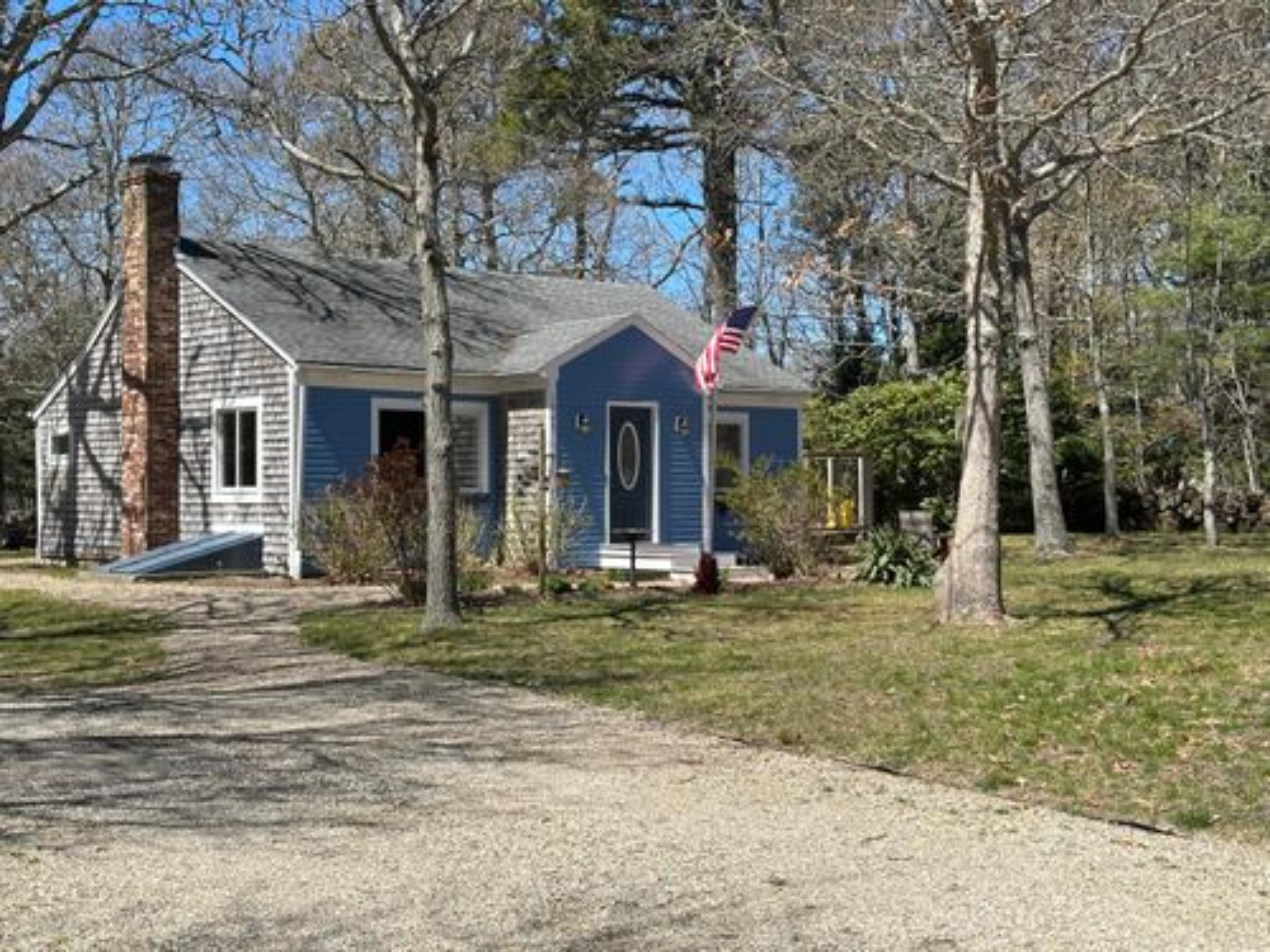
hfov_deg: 39.7
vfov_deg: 30.3
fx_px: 1761
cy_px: 476
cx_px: 635
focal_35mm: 48
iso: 64
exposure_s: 1/2410
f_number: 1.78
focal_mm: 6.86
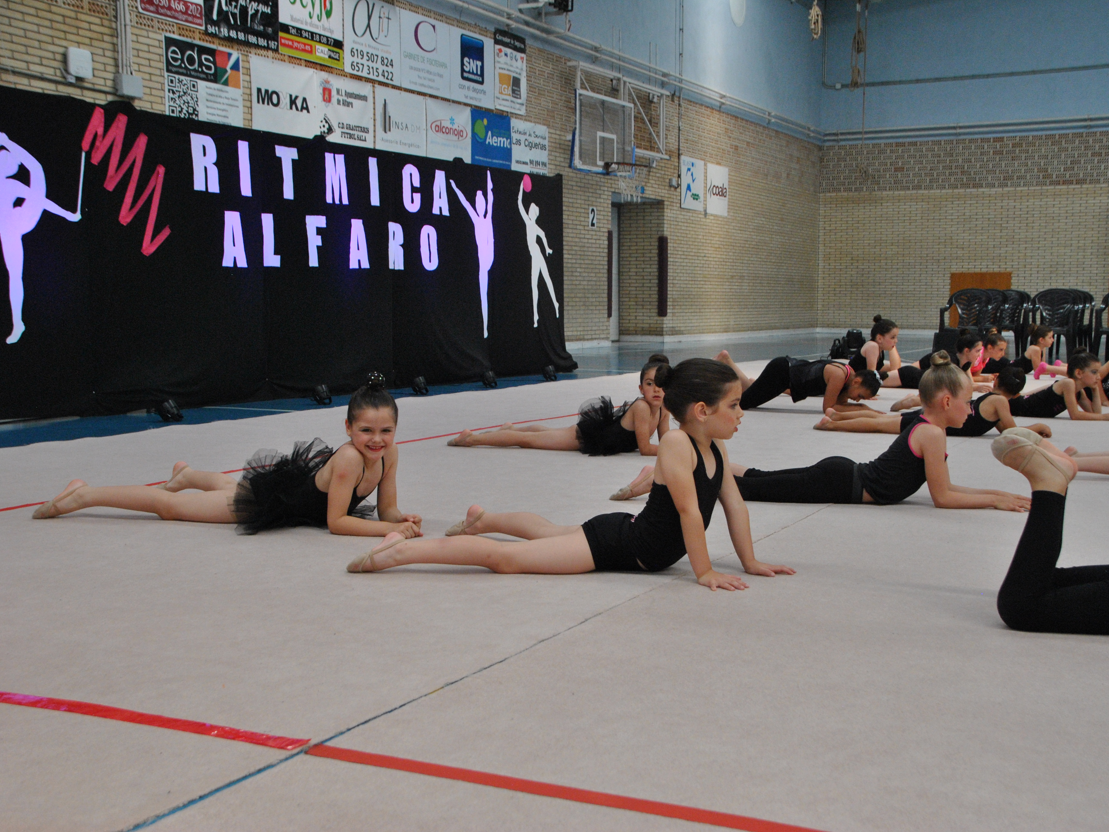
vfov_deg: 35.5
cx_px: 596
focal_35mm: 41
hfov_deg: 46.2
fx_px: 1299
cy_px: 416
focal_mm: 25
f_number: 6.3
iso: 800
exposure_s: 1/160
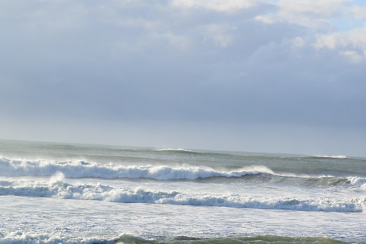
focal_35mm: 140
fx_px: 1423
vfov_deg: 9.8
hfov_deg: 14.6
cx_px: 226
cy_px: 212
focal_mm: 24.4
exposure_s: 1/1000
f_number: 5.3
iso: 160
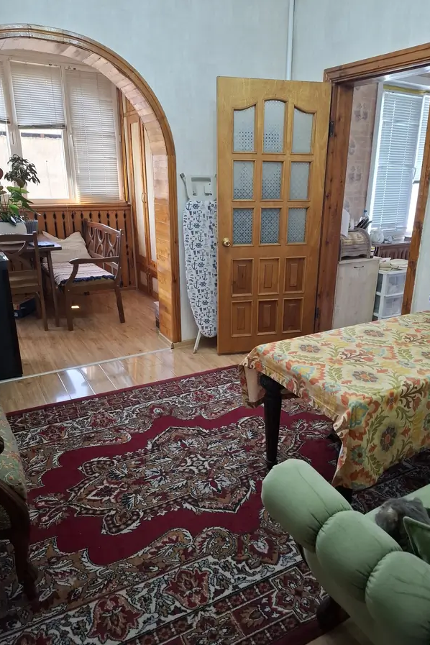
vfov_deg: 73.7
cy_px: 323
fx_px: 430
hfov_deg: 53.1
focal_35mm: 24
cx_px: 235
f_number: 1.8
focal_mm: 5.54
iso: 250
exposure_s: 1/100
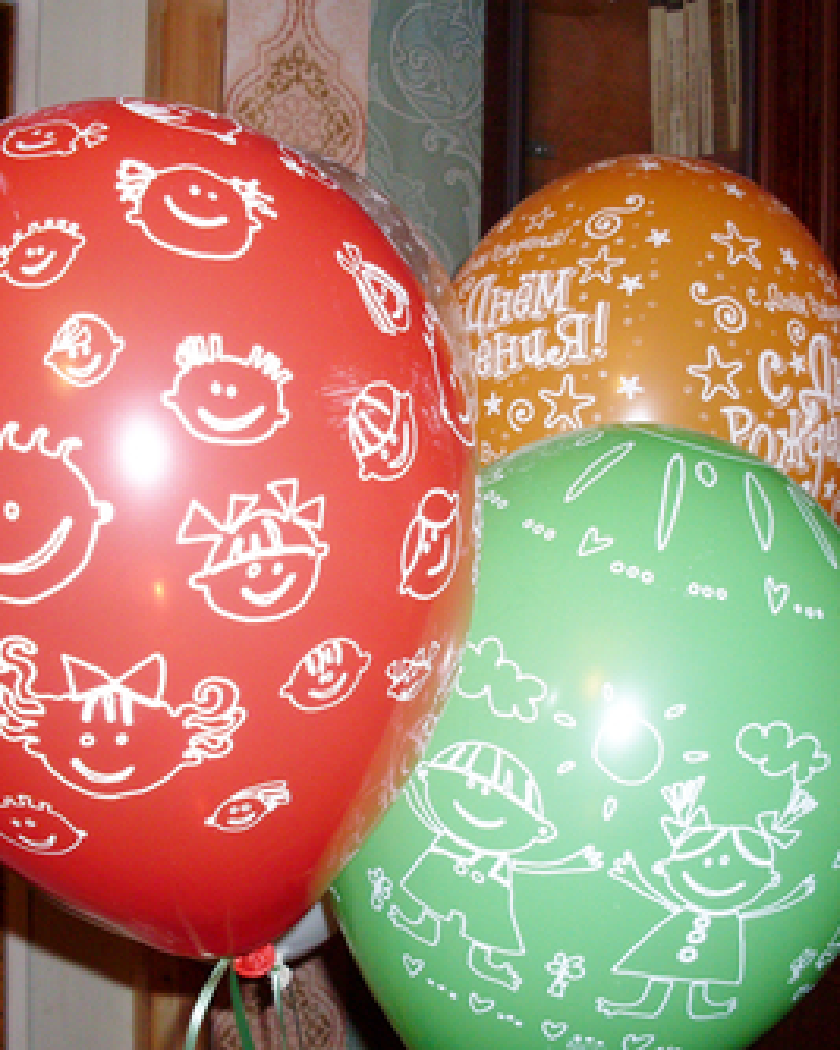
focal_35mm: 50
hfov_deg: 30.2
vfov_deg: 37.3
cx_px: 447
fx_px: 1555
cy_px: 522
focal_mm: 6.3
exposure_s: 1/45
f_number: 2.8
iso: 100
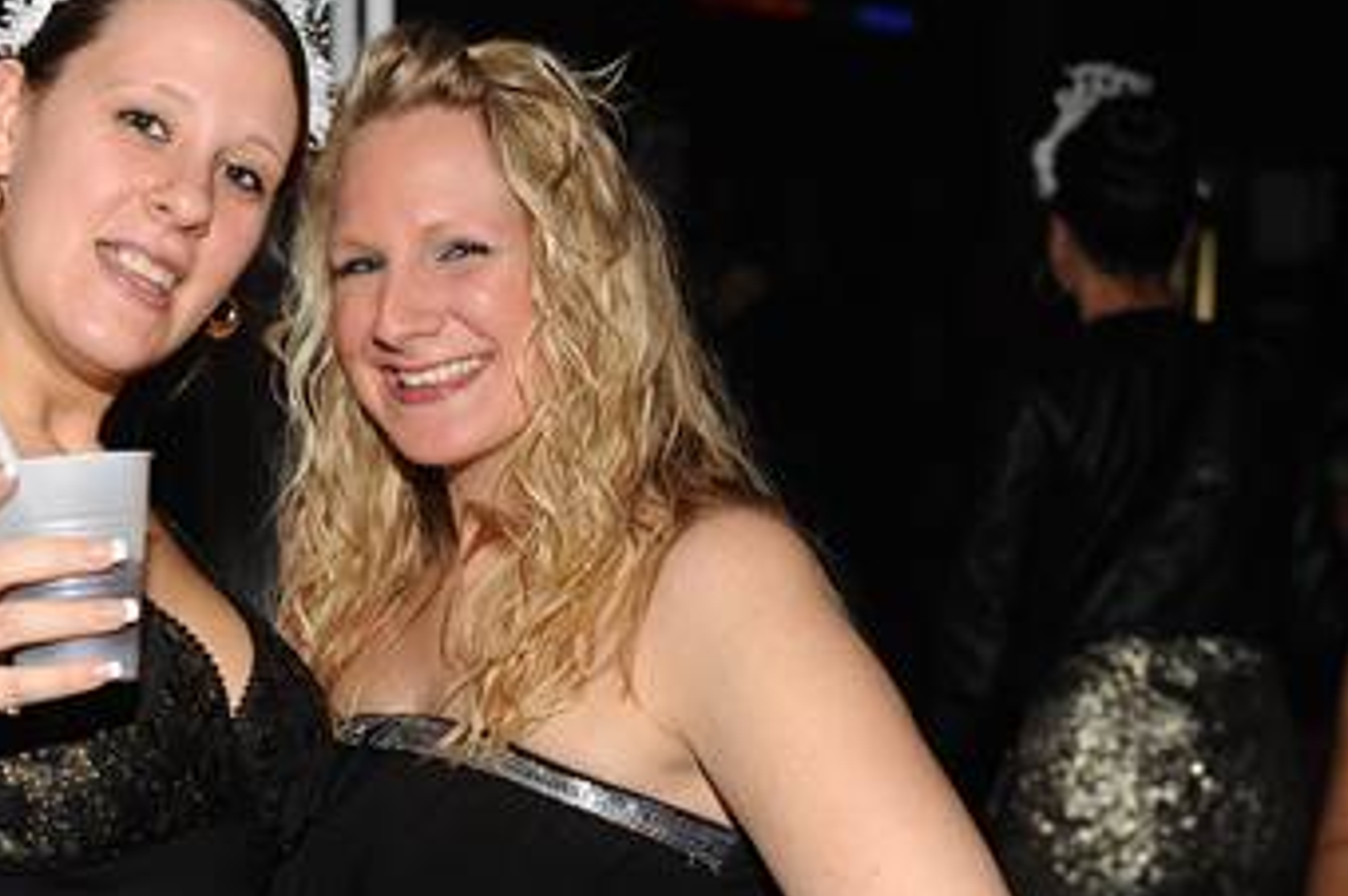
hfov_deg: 22.7
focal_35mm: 89
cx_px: 353
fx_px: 3329
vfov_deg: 15.3
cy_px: 492
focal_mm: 55
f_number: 4.8
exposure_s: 1/250
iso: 800
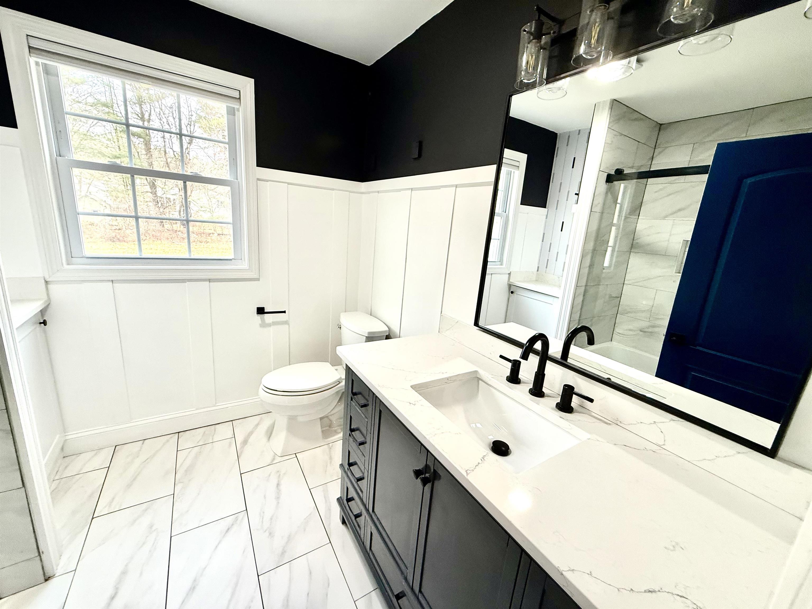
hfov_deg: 102.1
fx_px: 328
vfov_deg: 85.7
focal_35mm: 14
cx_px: 406
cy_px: 304
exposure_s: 1/120
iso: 200
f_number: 2.2
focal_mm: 2.22
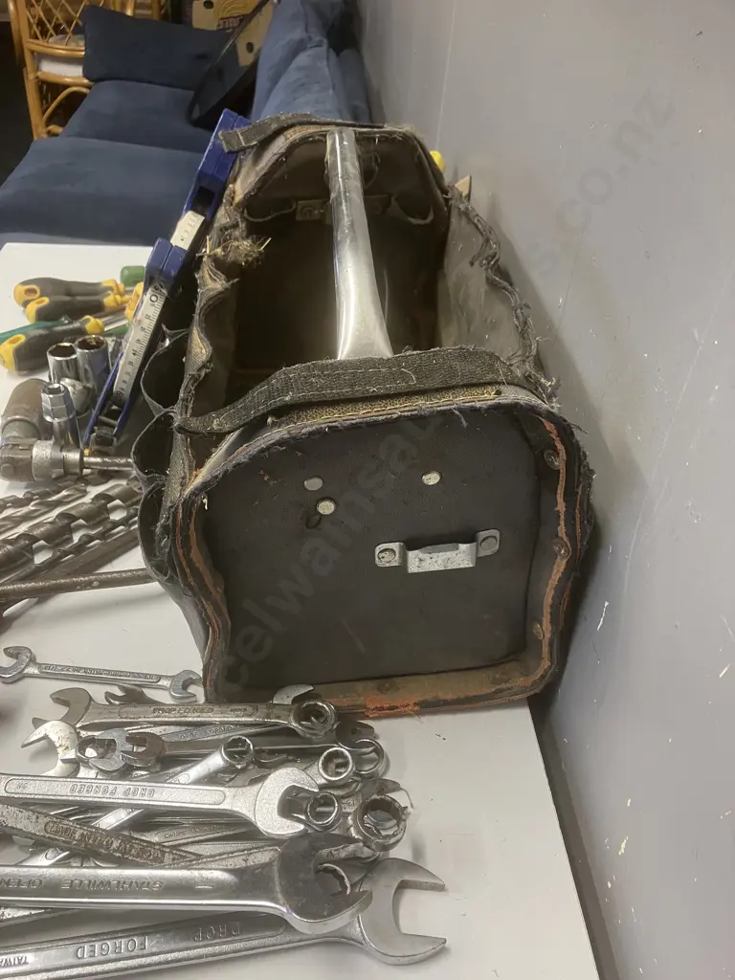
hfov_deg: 49.7
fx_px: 793
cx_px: 368
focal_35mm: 28
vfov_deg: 63.4
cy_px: 490
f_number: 1.8
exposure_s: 1/50
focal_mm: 3.99
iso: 125
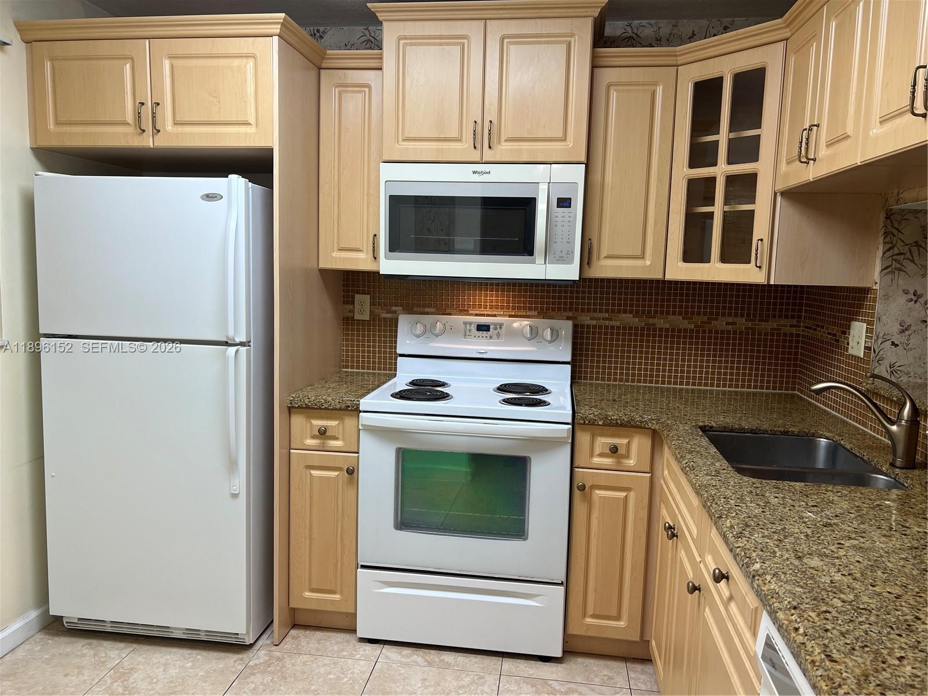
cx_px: 464
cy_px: 348
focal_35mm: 26
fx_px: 697
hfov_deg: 67.3
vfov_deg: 53.1
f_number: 1.5
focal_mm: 5.7
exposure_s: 1/120
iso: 64
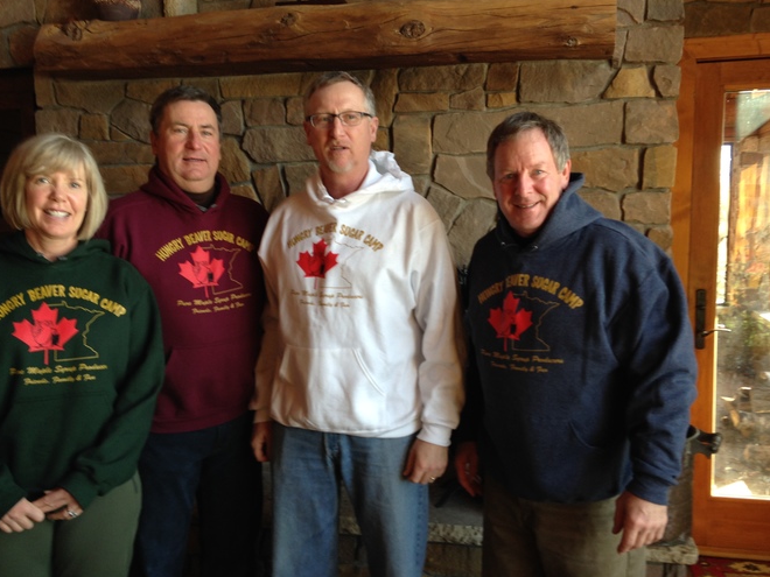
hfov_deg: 51.4
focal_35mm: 36
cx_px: 390
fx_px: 801
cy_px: 296
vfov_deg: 39.7
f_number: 2.4
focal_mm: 4.12
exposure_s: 1/24
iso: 50
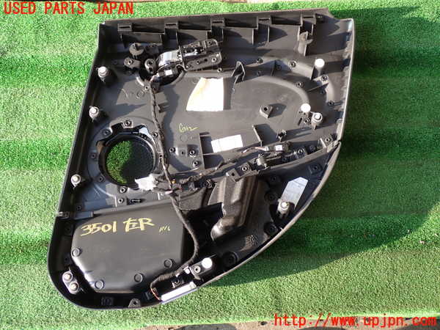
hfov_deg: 45.8
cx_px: 220
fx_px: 521
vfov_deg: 35.1
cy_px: 165
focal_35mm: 41
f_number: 2.8
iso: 100
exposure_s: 1/125
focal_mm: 7.31
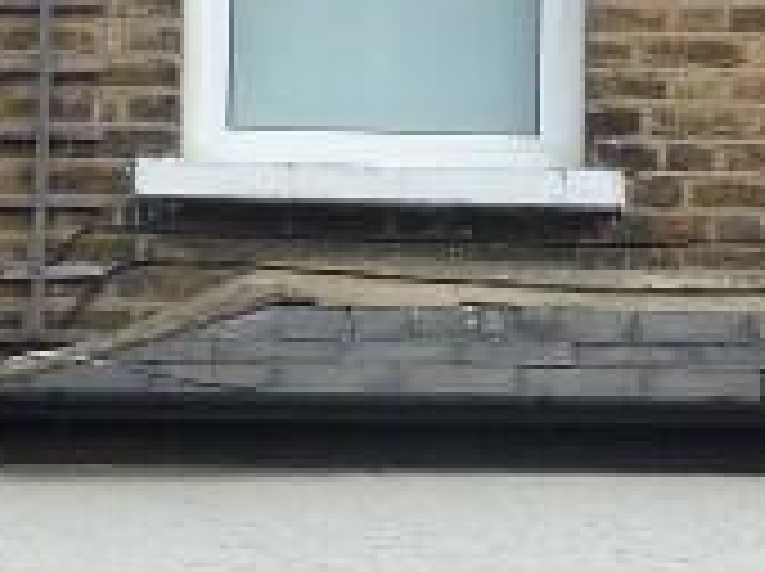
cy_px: 306
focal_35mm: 223
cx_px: 904
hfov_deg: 8.8
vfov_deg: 6.6
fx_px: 4921
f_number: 4
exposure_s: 1/250
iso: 80
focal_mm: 6.1
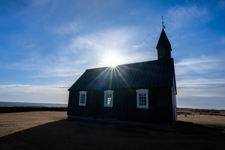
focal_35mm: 20
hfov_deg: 84.0
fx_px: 125
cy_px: 75
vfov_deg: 61.9
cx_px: 112
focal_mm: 20
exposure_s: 1/320
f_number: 11
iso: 125
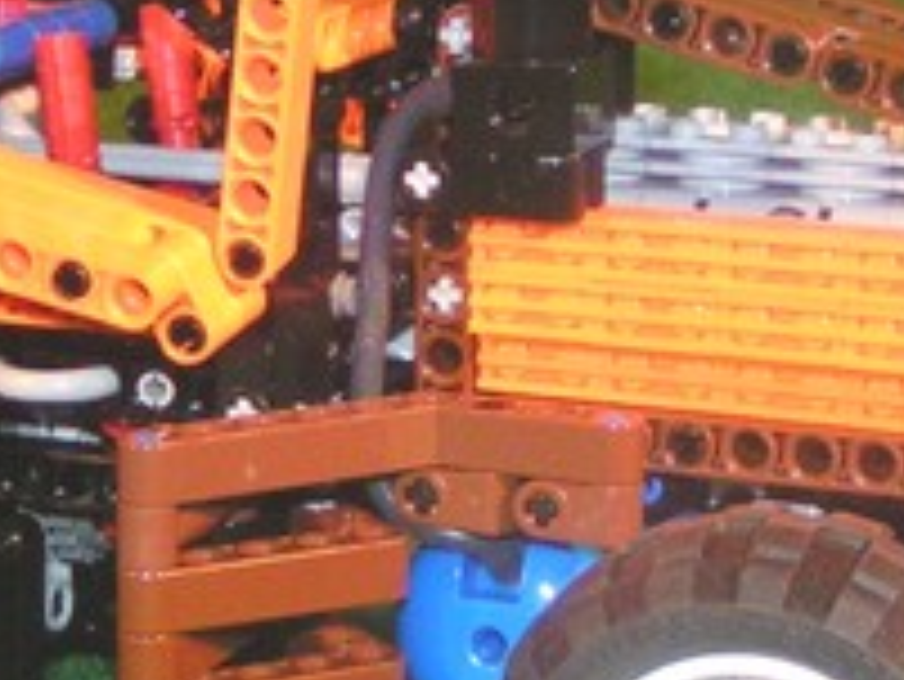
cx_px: 207
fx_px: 3162
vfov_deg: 12.2
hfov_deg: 16.2
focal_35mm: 121
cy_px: 162
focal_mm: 5.8
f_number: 2.8
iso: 200
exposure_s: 1/40
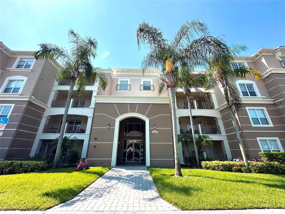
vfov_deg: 85.7
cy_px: 107
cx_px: 142
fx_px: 115
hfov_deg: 102.1
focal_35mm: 14
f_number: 2.2
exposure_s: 1/849
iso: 40
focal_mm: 2.22
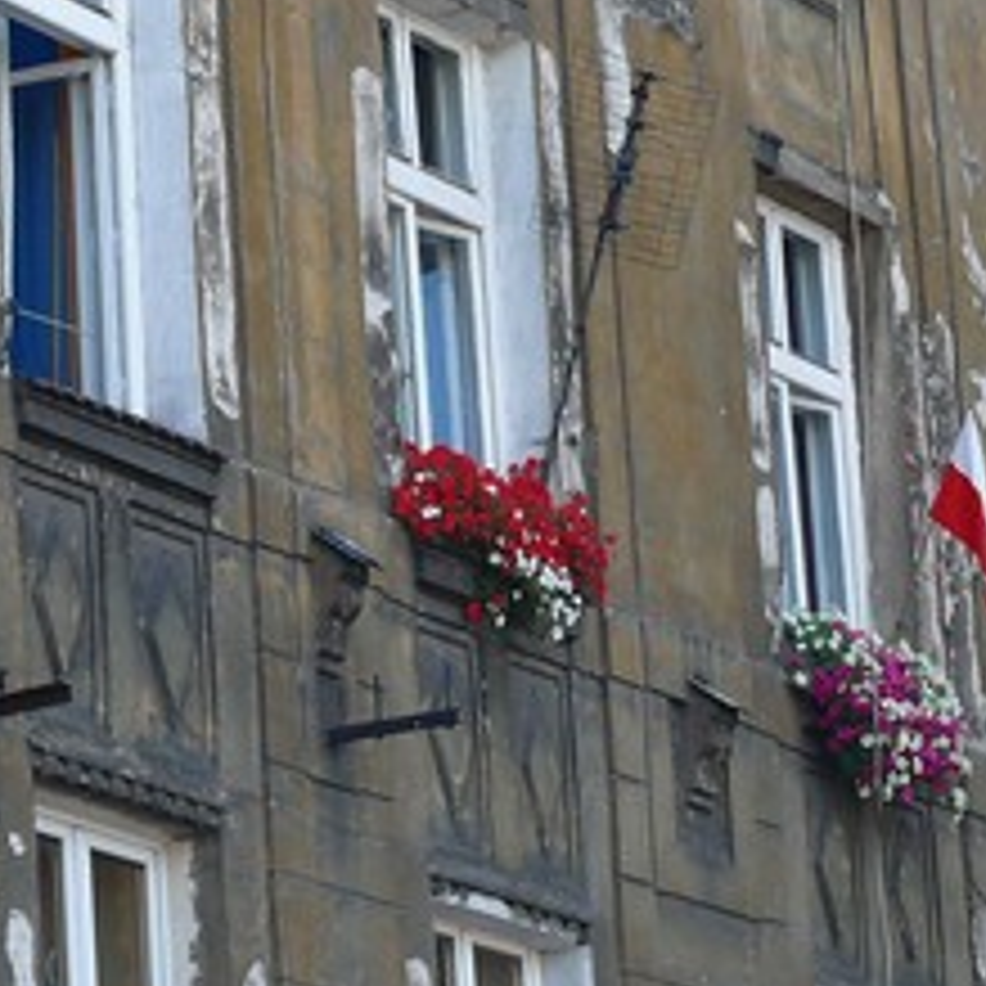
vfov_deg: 8.7
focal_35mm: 200
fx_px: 6445
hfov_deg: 8.7
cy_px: 419
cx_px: 270
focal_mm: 13.9
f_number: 3.2
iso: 100
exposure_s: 1/125
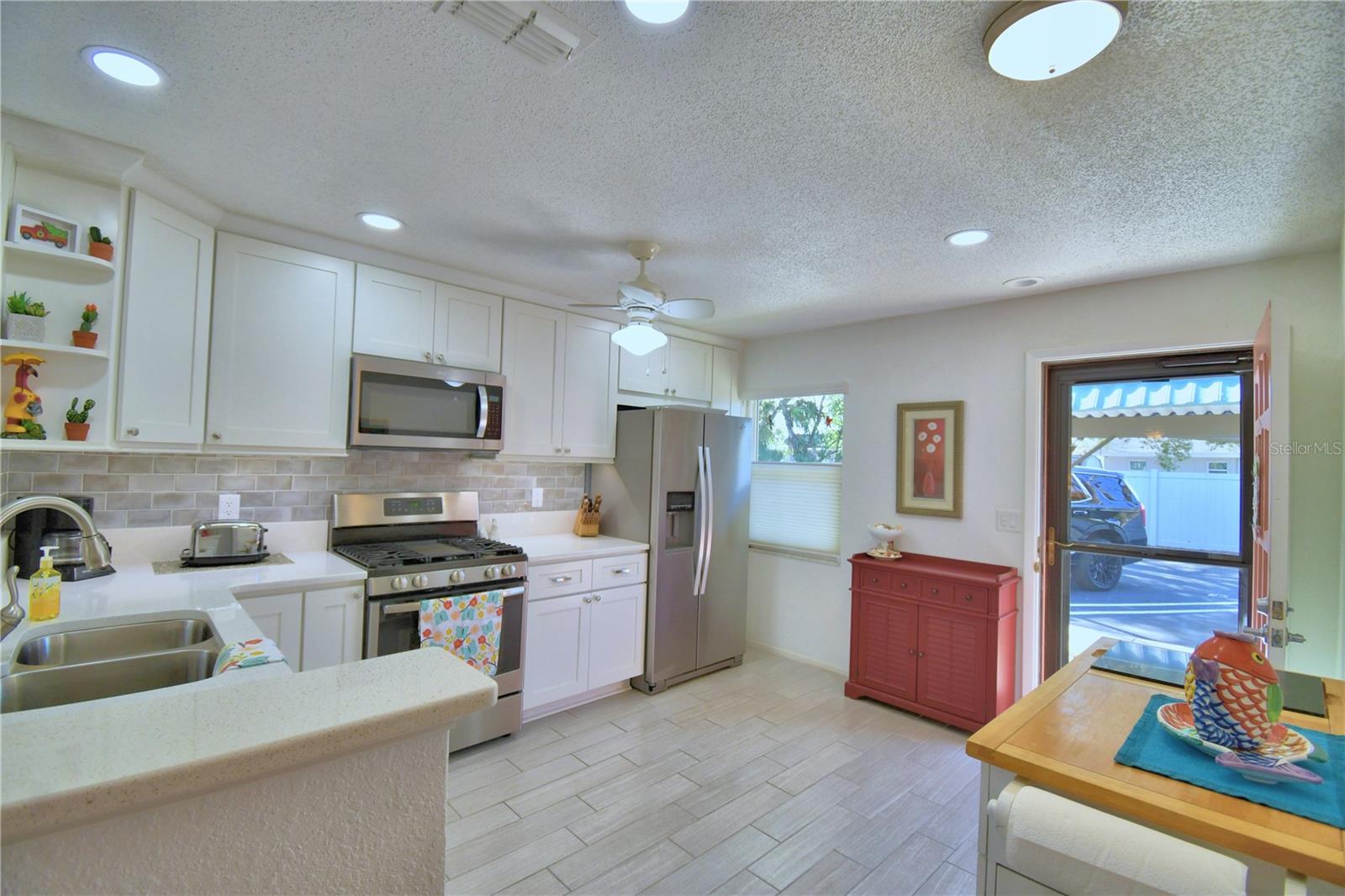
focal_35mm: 15
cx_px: 672
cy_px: 448
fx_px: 560
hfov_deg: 100.4
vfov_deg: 77.3
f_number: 4.5
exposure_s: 1/125
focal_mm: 10
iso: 250
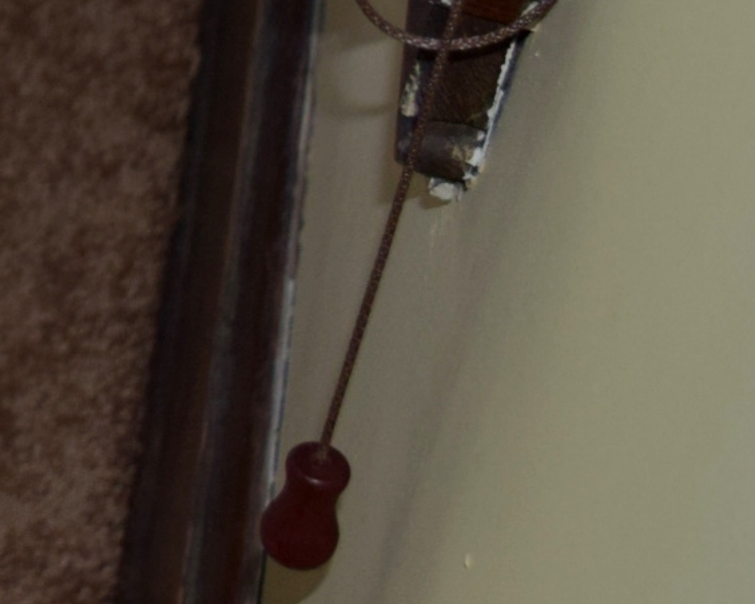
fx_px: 4670
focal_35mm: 209
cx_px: -1187
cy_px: -628
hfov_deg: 8.3
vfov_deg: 7.1
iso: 640
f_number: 4.2
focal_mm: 28
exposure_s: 1/30
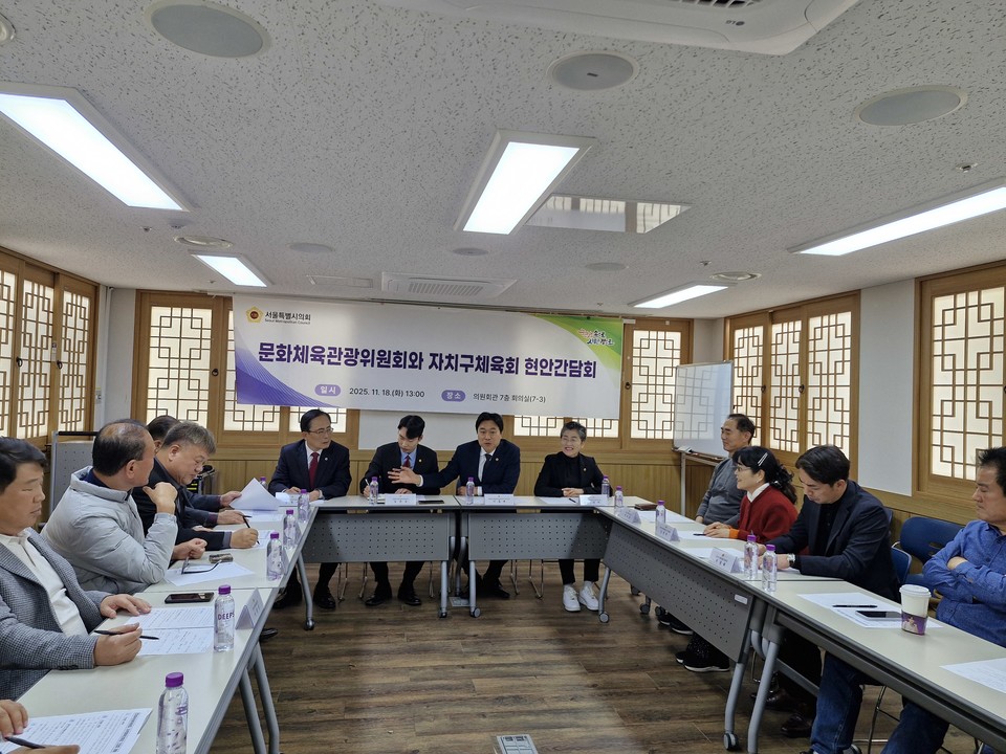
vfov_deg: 58.9
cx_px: 503
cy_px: 377
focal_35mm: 23
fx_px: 668
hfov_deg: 73.9
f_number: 1.8
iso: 100
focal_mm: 5.54
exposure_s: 1/120
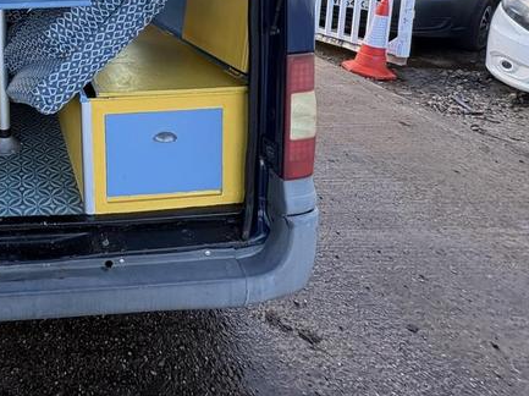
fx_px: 443
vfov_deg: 41.0
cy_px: -13
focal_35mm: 29
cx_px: 21
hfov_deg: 51.6
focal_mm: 2.22
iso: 80
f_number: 2.2
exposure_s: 1/136
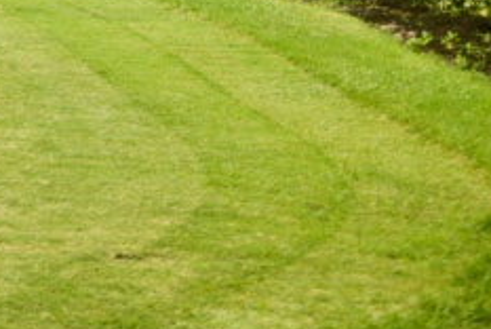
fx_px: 3045
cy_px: -226
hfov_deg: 9.0
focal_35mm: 223
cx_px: -266
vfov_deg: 6.1
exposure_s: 1/2500
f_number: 5
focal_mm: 65
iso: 320
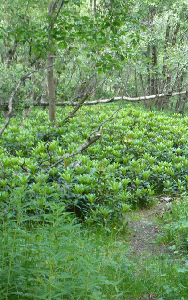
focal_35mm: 62
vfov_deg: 33.0
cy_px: 145
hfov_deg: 19.7
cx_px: 224
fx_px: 508
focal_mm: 5.8
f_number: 2.8
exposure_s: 1/30
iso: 200
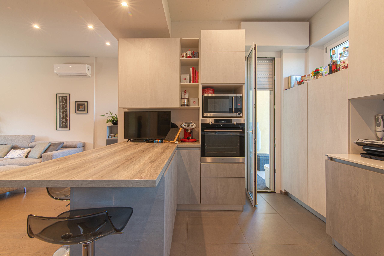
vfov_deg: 73.8
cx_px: 192
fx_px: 171
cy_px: 128
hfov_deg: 96.7
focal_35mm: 16
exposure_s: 1/8
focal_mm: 16
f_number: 18
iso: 200
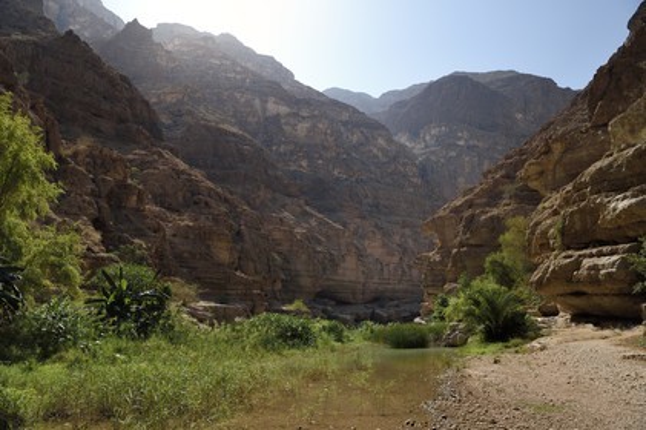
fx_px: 430
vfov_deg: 53.1
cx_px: 323
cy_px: 215
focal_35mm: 24
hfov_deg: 73.8
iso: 200
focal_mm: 24
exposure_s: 1/500
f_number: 11
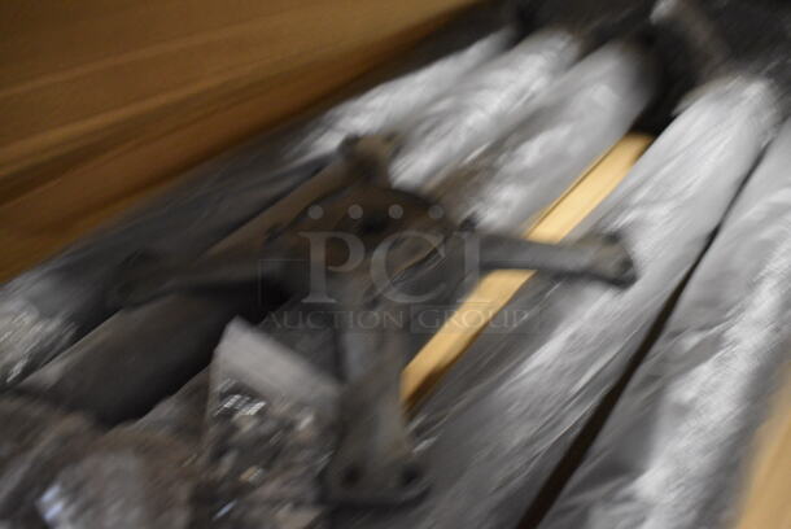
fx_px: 660
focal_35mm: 30
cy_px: 264
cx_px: 396
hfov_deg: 61.9
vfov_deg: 43.7
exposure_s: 1/30
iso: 2800
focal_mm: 20
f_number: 3.8
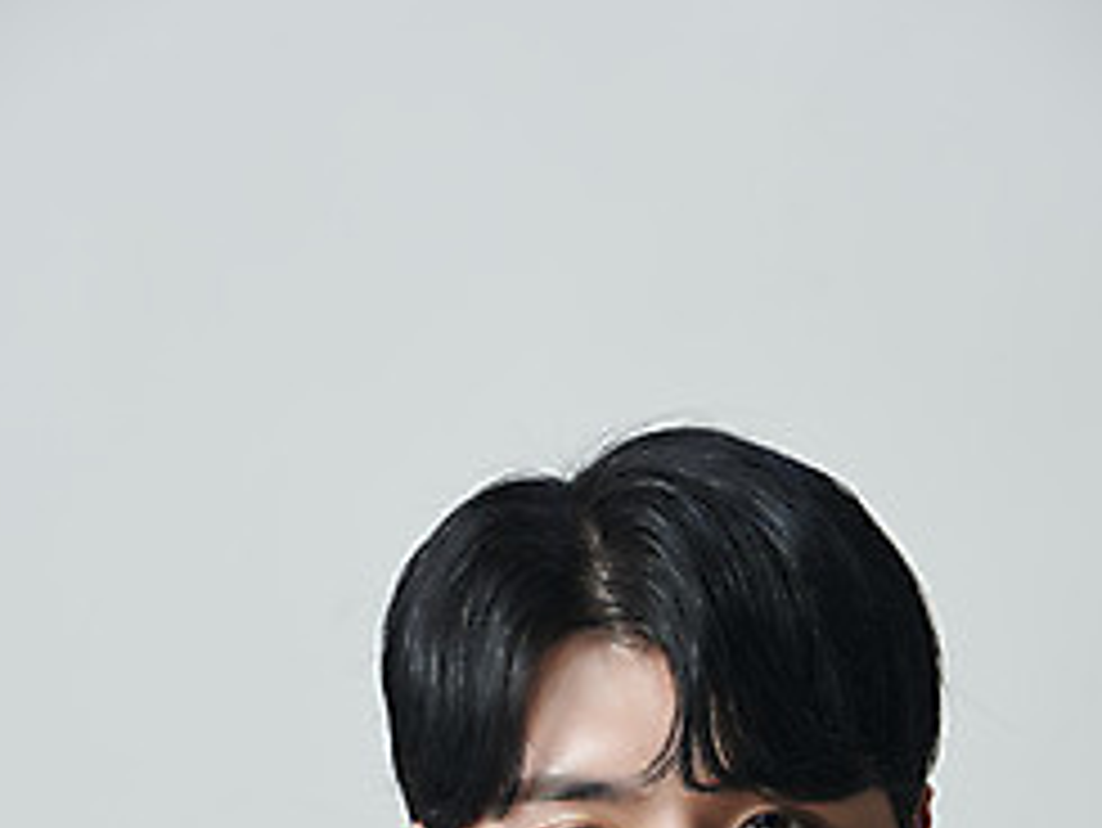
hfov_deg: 6.8
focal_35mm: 290
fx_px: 9237
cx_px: 529
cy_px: 742
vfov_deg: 5.1
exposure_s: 1/125
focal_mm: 185
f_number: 7.1
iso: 64
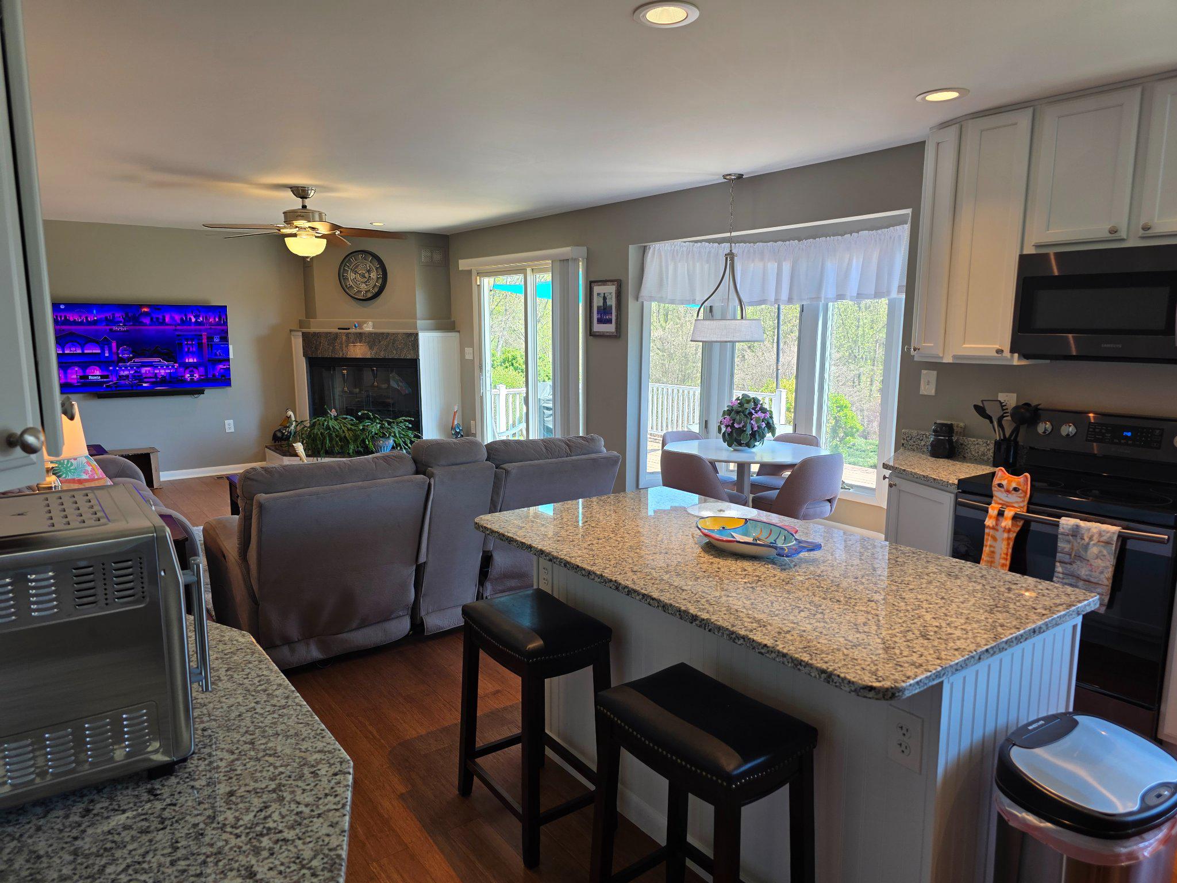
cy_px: 442
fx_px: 782
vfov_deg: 58.9
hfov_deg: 73.9
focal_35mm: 23
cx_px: 588
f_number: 1.7
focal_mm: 6.3
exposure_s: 1/120
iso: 50
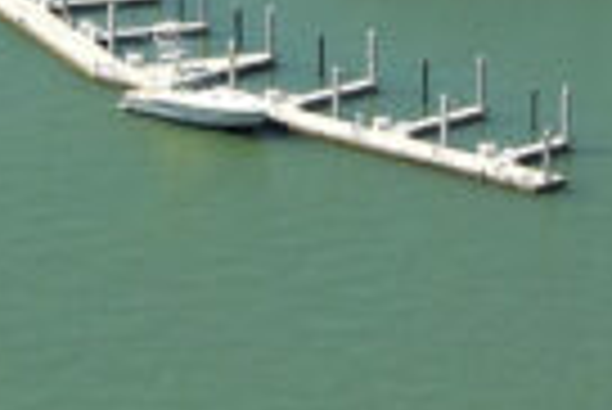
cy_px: -104
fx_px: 6518
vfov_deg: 3.6
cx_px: 396
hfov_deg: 5.4
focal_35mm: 383
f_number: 9
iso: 400
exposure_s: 1/1000
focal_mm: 34
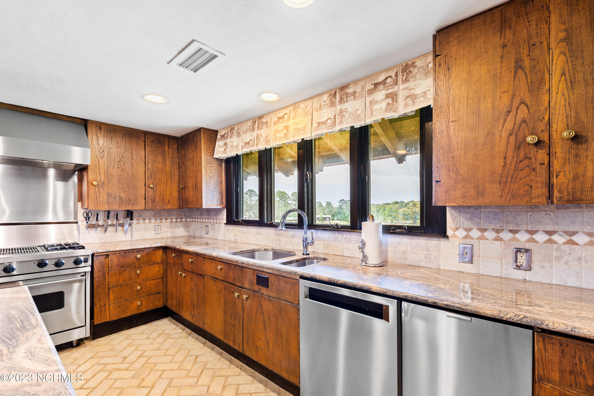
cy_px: 198
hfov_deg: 100.4
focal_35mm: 15
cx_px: 297
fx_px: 247
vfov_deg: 77.3
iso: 100
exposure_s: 1/2.5
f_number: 8
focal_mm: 10
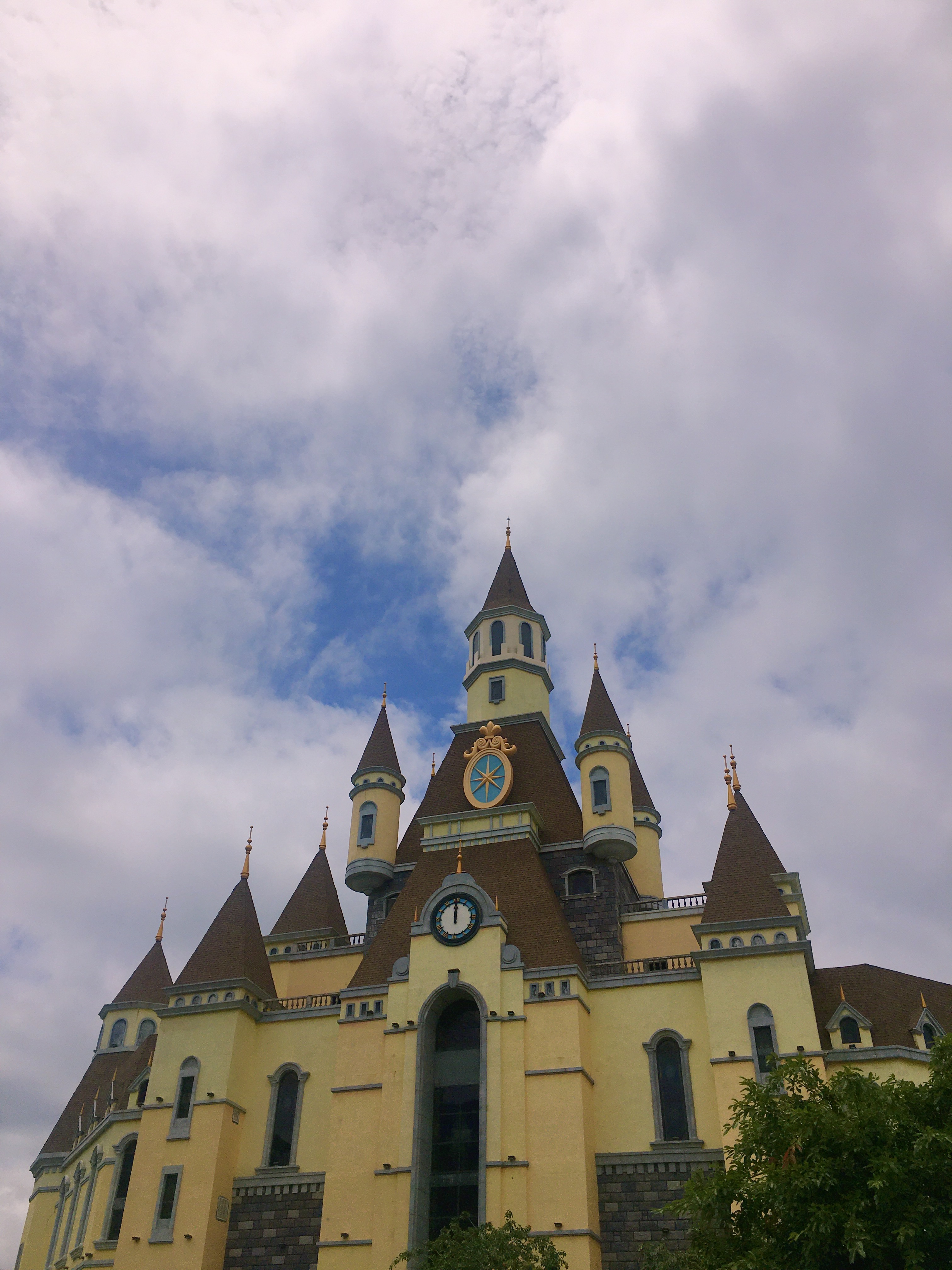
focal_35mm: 29
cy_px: 635
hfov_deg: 48.2
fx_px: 1063
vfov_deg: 61.7
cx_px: 476
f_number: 2.2
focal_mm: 4.15
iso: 25
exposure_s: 1/9615
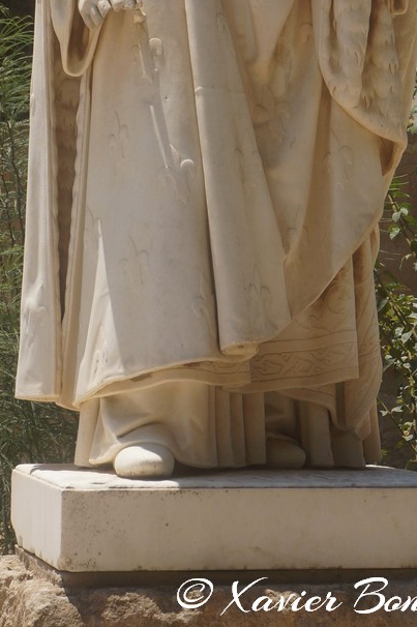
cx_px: 270
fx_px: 2436
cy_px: 12
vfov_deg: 14.5
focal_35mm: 140
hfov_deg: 9.8
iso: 100
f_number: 8
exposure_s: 1/250
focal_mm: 47
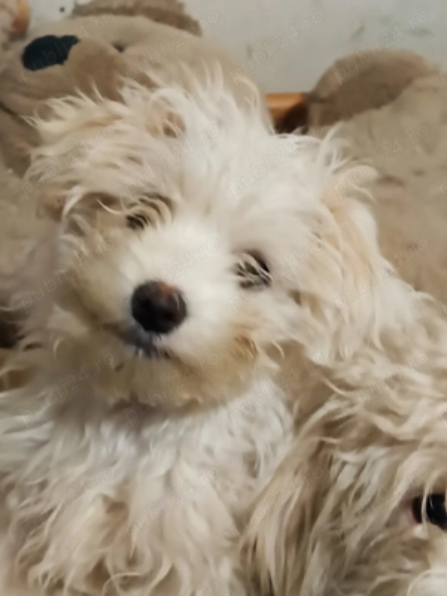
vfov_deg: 71.6
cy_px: 298
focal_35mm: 24
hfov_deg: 56.8
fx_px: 413
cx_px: 224
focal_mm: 5.31
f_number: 1.7
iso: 1160
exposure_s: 1/24
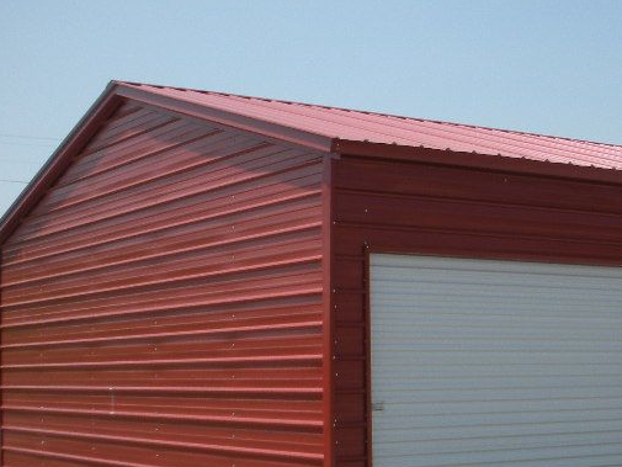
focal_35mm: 71
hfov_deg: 26.9
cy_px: 333
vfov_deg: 20.6
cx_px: 501
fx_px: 1276
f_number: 3.5
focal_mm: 6.3
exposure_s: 1/830
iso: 64
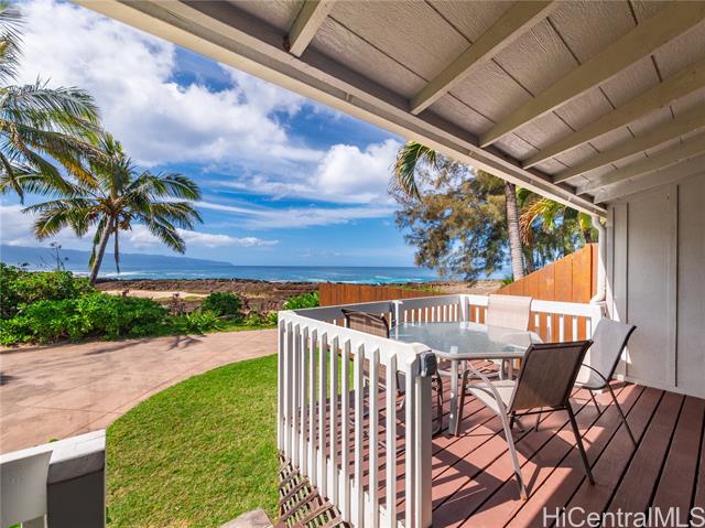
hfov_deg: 102.1
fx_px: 285
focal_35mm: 14
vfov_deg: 85.6
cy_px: 264
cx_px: 352
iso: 200
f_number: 7.1
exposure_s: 1/1000
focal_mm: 7
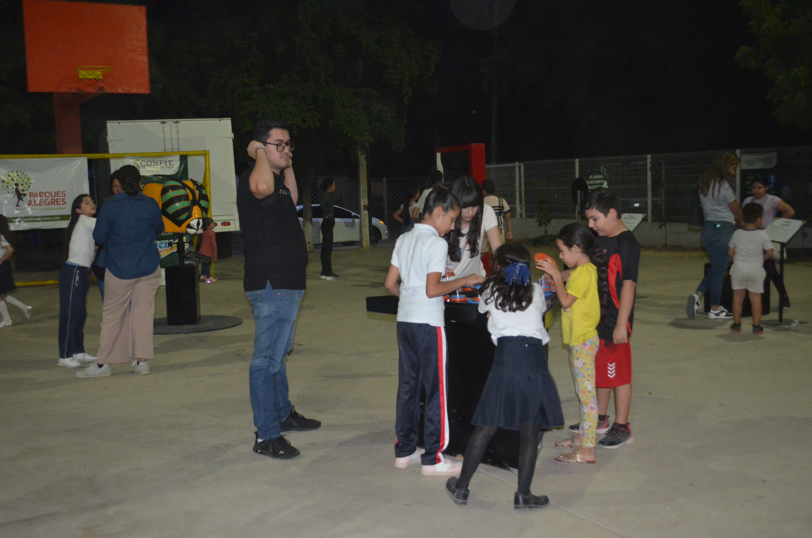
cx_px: 406
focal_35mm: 39
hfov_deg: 49.6
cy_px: 269
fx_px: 878
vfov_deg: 34.1
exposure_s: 1/60
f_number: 4.2
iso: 3200
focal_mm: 26
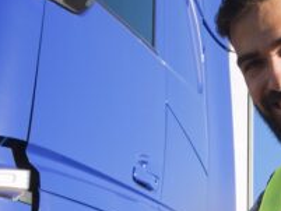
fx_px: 796
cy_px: 291
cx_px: 219
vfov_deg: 14.3
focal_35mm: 98
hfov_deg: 19.8
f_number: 8
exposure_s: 1/400
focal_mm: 20
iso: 320
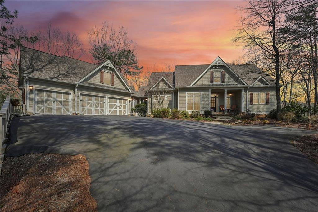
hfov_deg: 104.3
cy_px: 106
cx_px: 159
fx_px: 124
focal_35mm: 14
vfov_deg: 81.1
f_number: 8
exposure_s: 1/400
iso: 320
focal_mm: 14
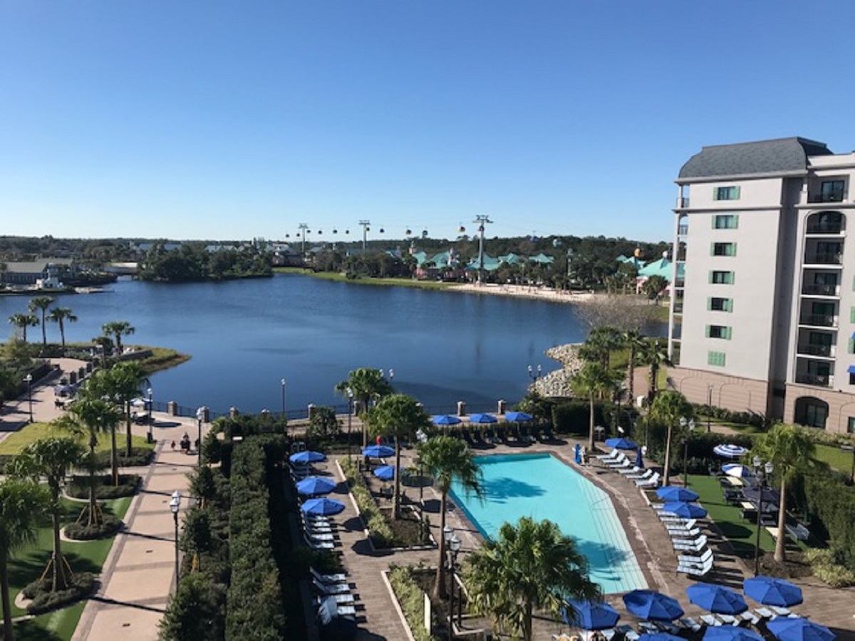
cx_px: 428
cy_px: 320
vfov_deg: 49.7
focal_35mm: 28
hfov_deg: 63.4
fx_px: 692
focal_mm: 3.99
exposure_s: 1/2660
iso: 20
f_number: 1.8
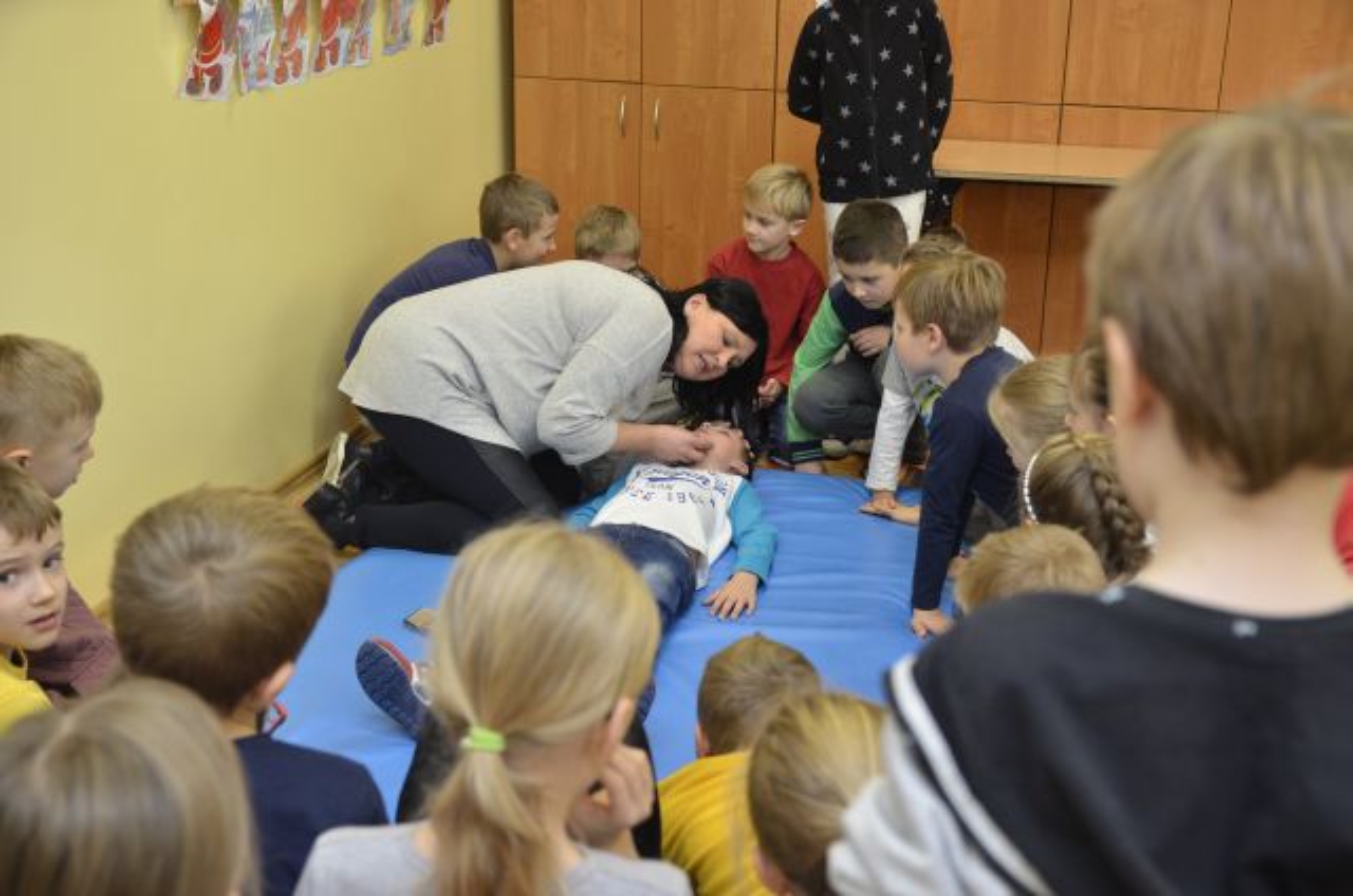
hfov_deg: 45.0
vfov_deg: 30.7
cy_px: 448
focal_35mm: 44
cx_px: 676
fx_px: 1632
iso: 640
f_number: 3.5
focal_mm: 29
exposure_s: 1/80
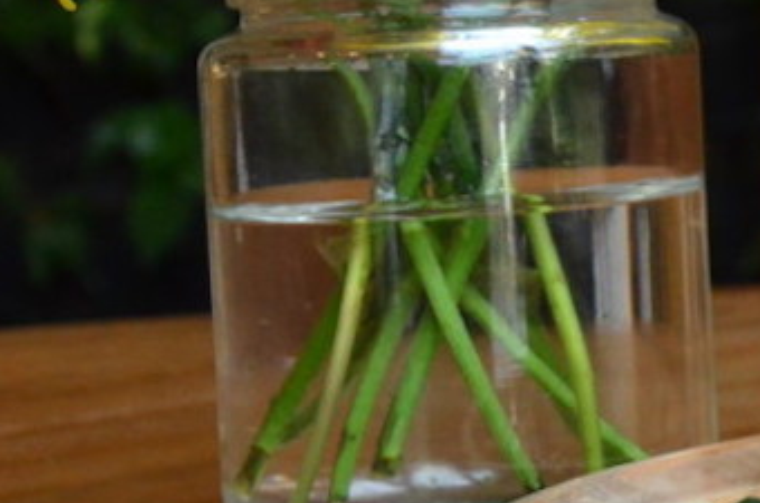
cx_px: 1080
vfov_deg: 9.1
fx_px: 3159
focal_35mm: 150
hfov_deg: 13.1
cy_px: 163
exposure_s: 1/100
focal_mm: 34
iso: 2000
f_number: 10
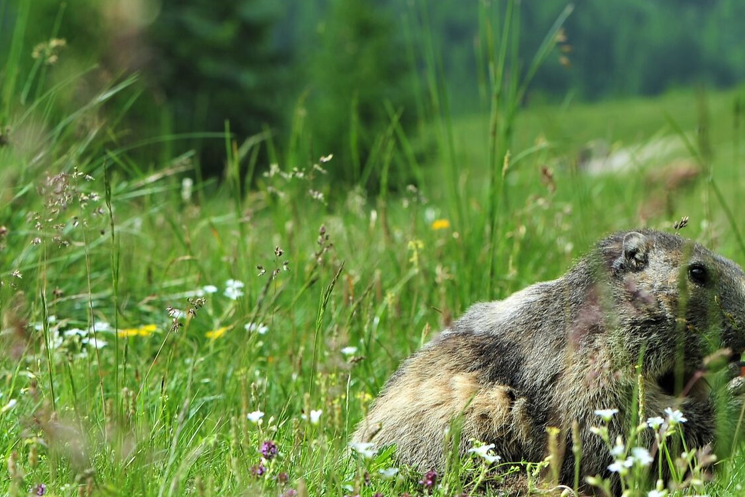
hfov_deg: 9.1
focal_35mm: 225
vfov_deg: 6.1
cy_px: 246
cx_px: 563
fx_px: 4656
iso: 200
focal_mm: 105
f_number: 9
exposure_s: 1/320
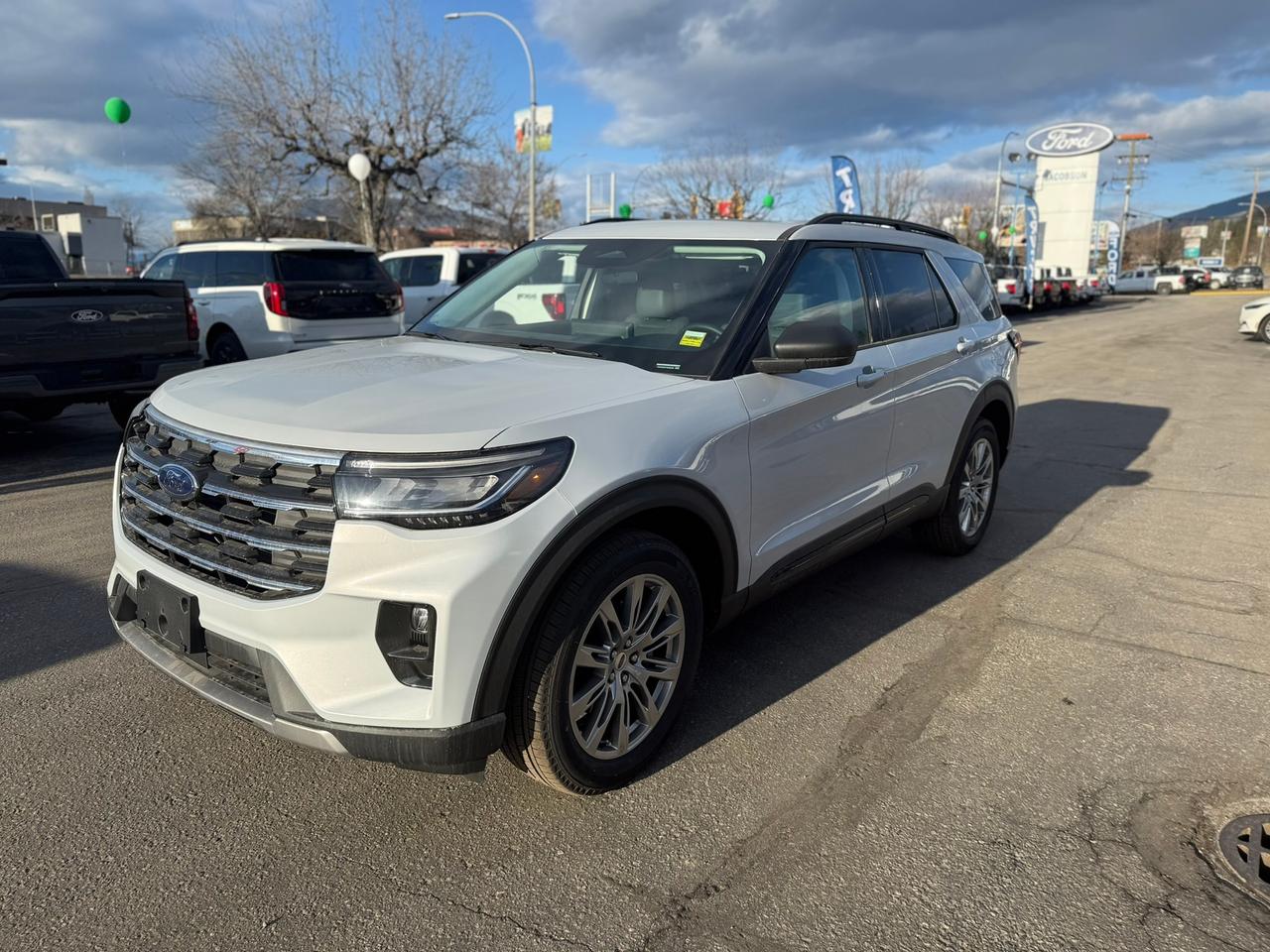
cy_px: 476
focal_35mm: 24
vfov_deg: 56.8
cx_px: 635
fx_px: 881
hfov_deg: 71.6
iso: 80
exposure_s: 1/3953
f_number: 1.78
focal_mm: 6.76
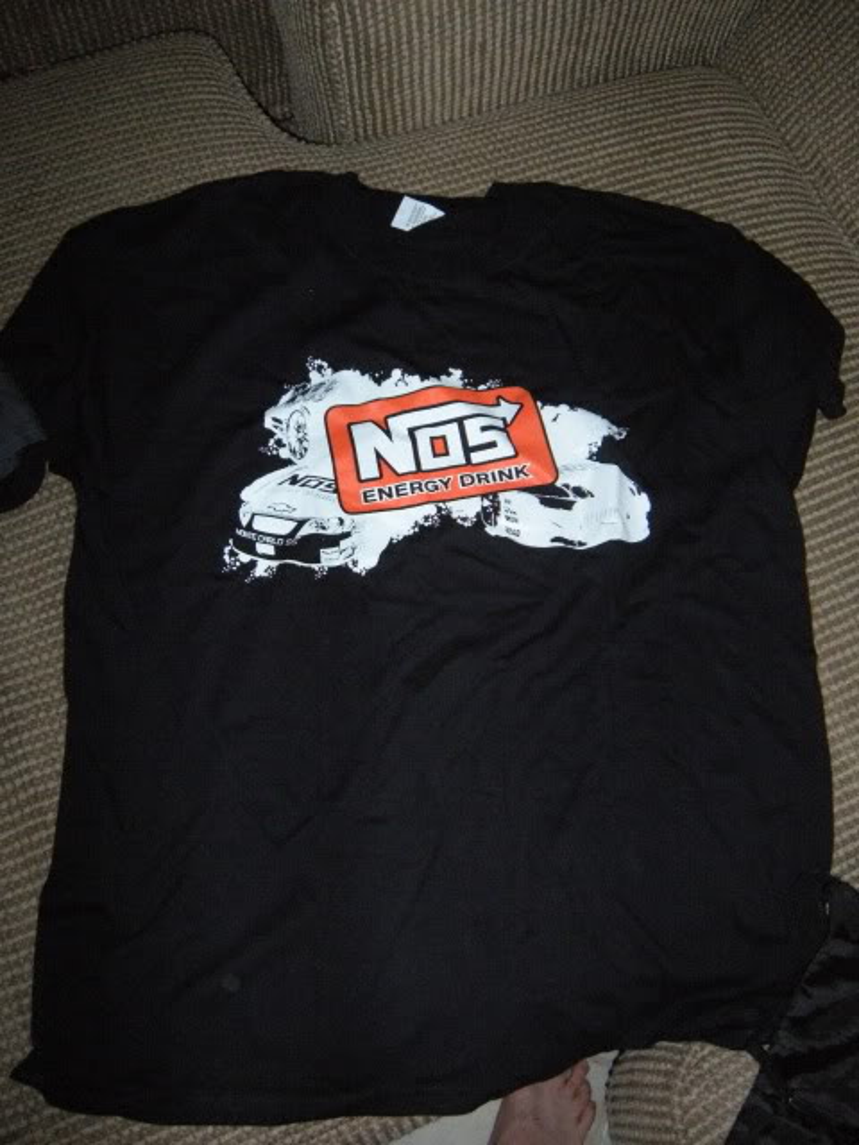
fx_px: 1158
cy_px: 572
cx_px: 430
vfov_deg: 52.6
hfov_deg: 40.7
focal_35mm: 35
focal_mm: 5.9
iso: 400
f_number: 3.8
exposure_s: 1/60
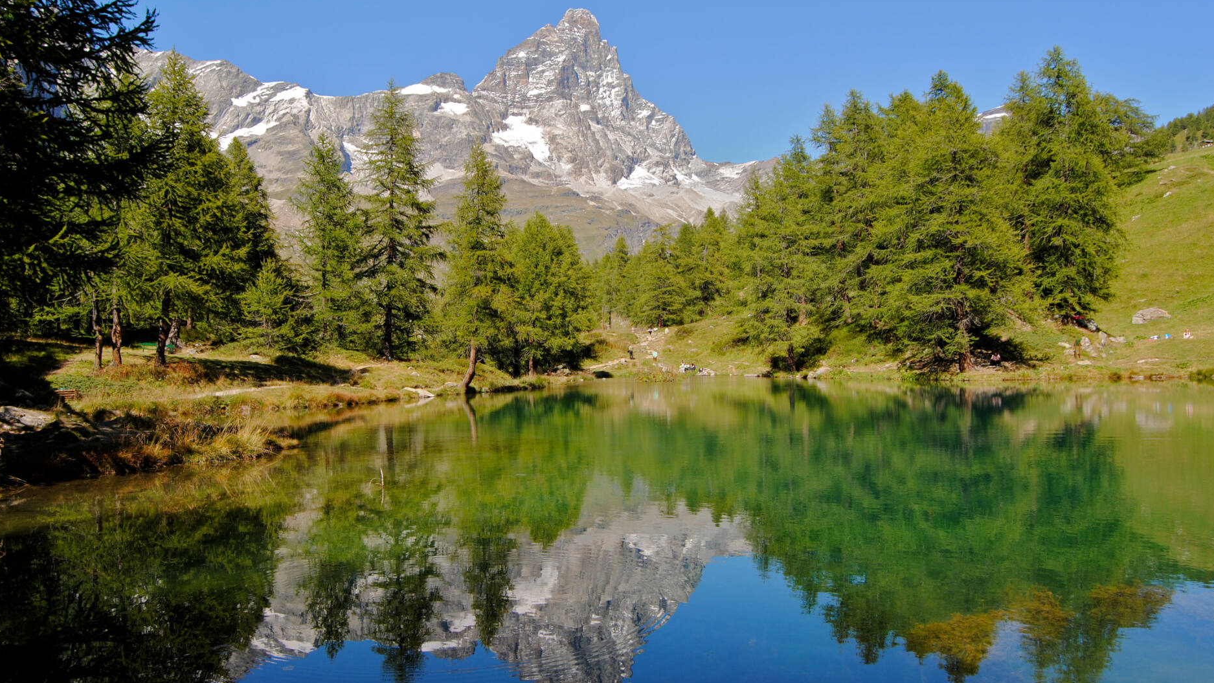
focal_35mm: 29
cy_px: 345
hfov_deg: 66.1
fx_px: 934
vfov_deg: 40.2
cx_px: 602
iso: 100
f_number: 7.1
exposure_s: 1/200
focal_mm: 18
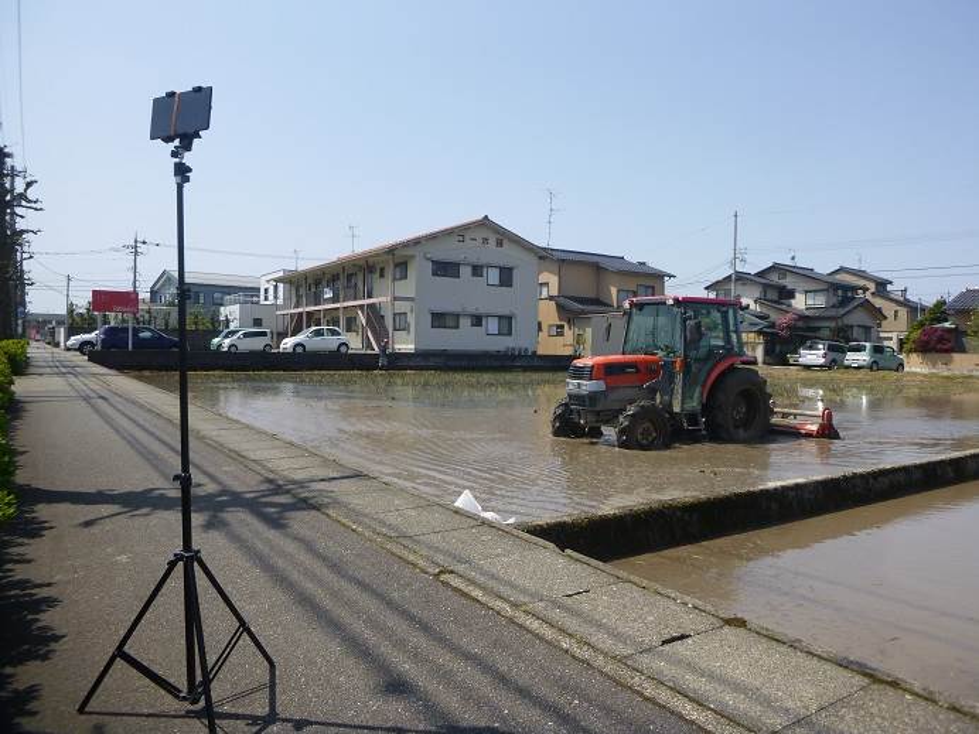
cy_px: 367
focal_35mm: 25
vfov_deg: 54.9
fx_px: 707
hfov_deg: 69.4
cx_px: 490
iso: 100
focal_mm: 4.5
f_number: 3.9
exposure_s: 1/640
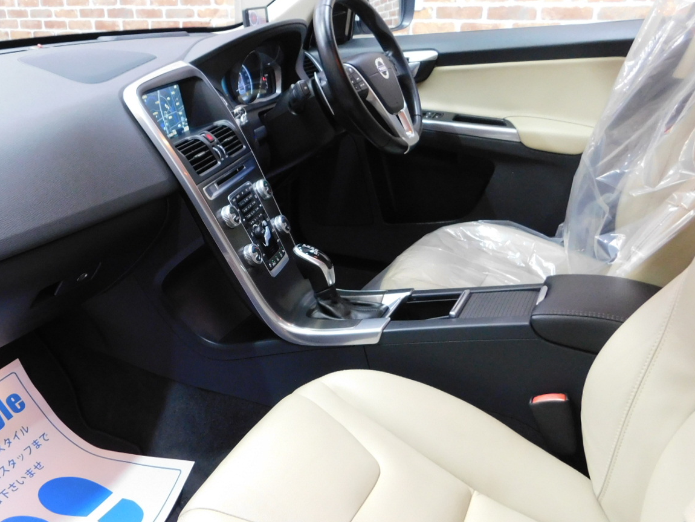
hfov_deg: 55.8
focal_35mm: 32
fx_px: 643
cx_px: 239
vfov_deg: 44.2
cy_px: 259
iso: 400
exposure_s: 1/13
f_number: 3
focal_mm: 4
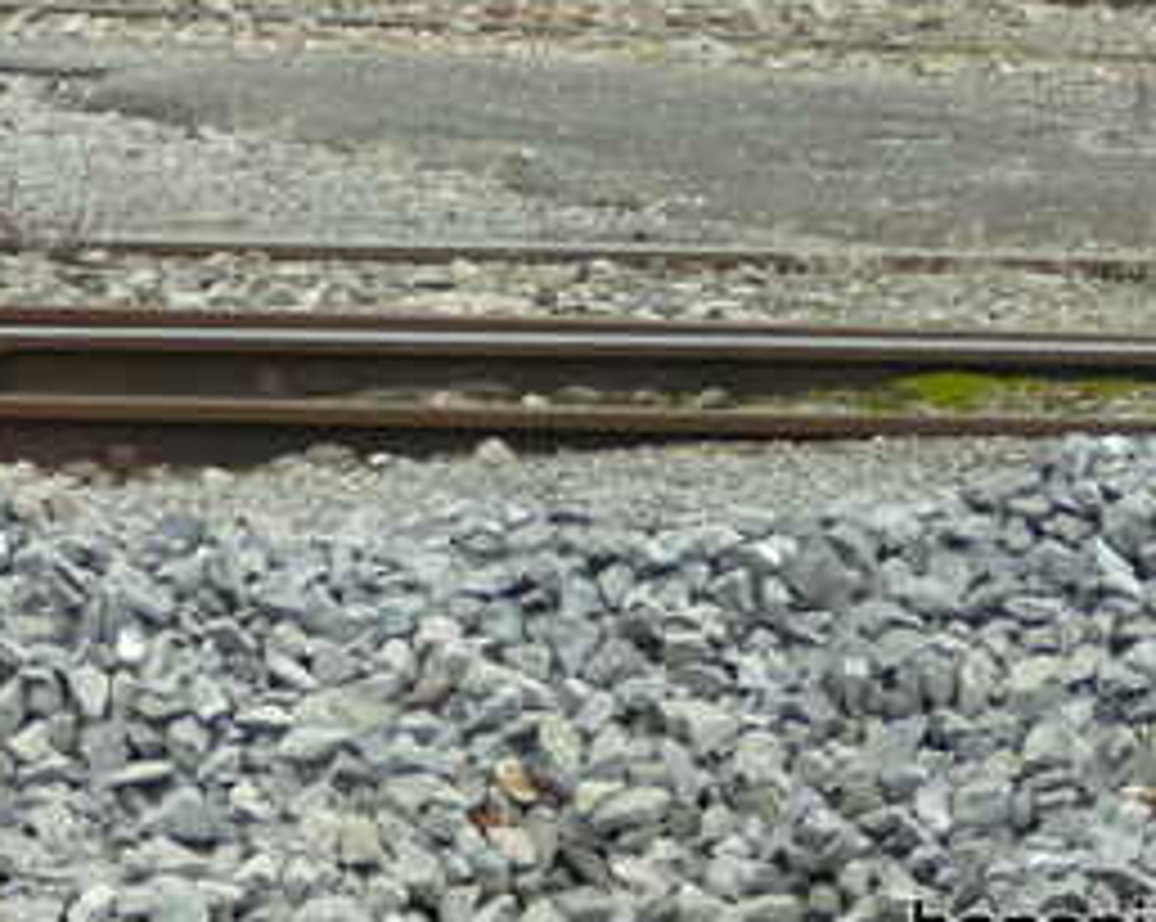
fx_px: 14558
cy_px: -621
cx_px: -972
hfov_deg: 4.5
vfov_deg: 3.6
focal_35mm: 426
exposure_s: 1/125
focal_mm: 18.3
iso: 100
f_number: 4
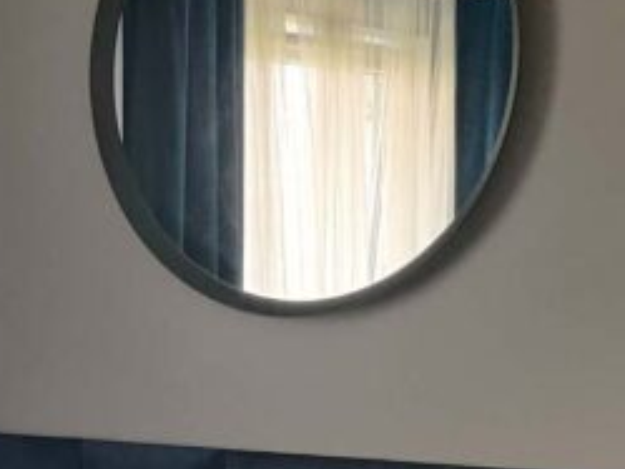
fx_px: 2005
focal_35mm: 111
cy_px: 369
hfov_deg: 17.7
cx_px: 203
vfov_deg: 13.3
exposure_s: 1/33
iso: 640
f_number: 1.65
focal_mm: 4.75
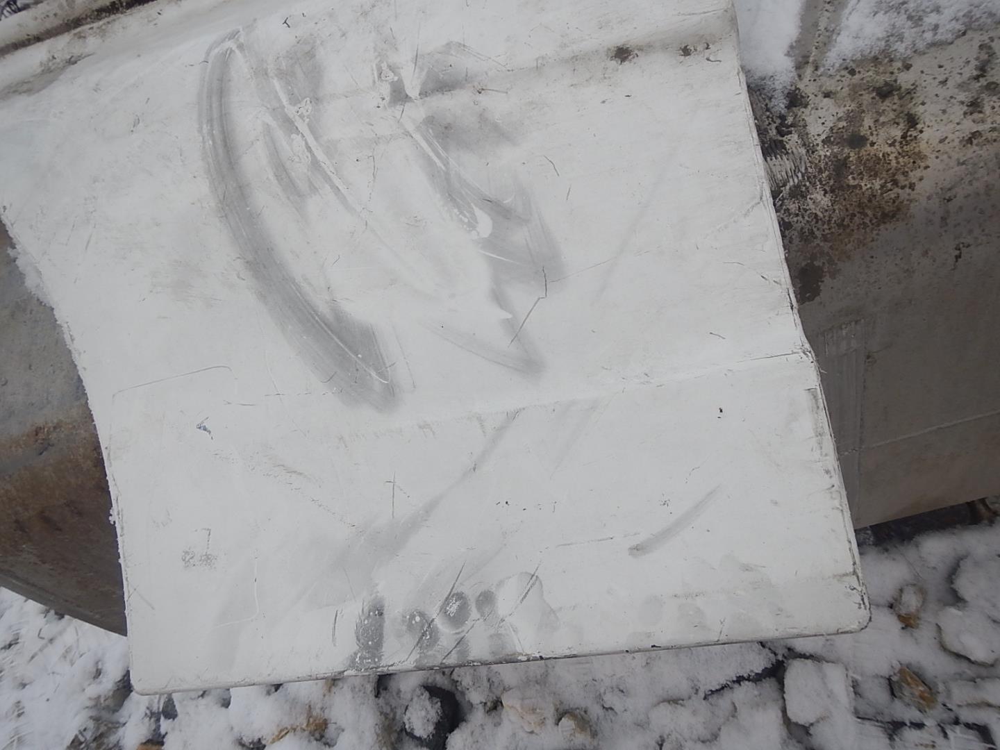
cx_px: 500
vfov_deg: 49.7
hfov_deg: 63.4
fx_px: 809
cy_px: 375
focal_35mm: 28
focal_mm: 5
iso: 125
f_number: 3.9
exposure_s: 1/125
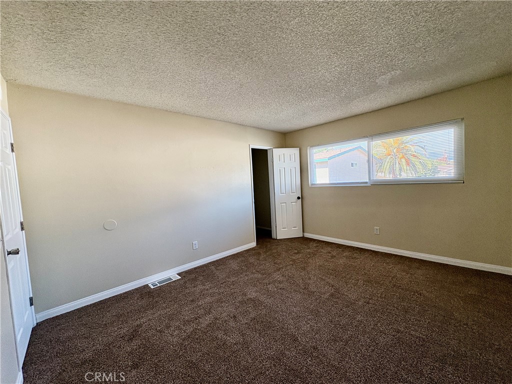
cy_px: 192
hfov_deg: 102.1
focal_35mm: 14
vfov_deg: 85.7
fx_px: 207
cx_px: 256
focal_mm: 2.22
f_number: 2.2
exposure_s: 1/99
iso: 160
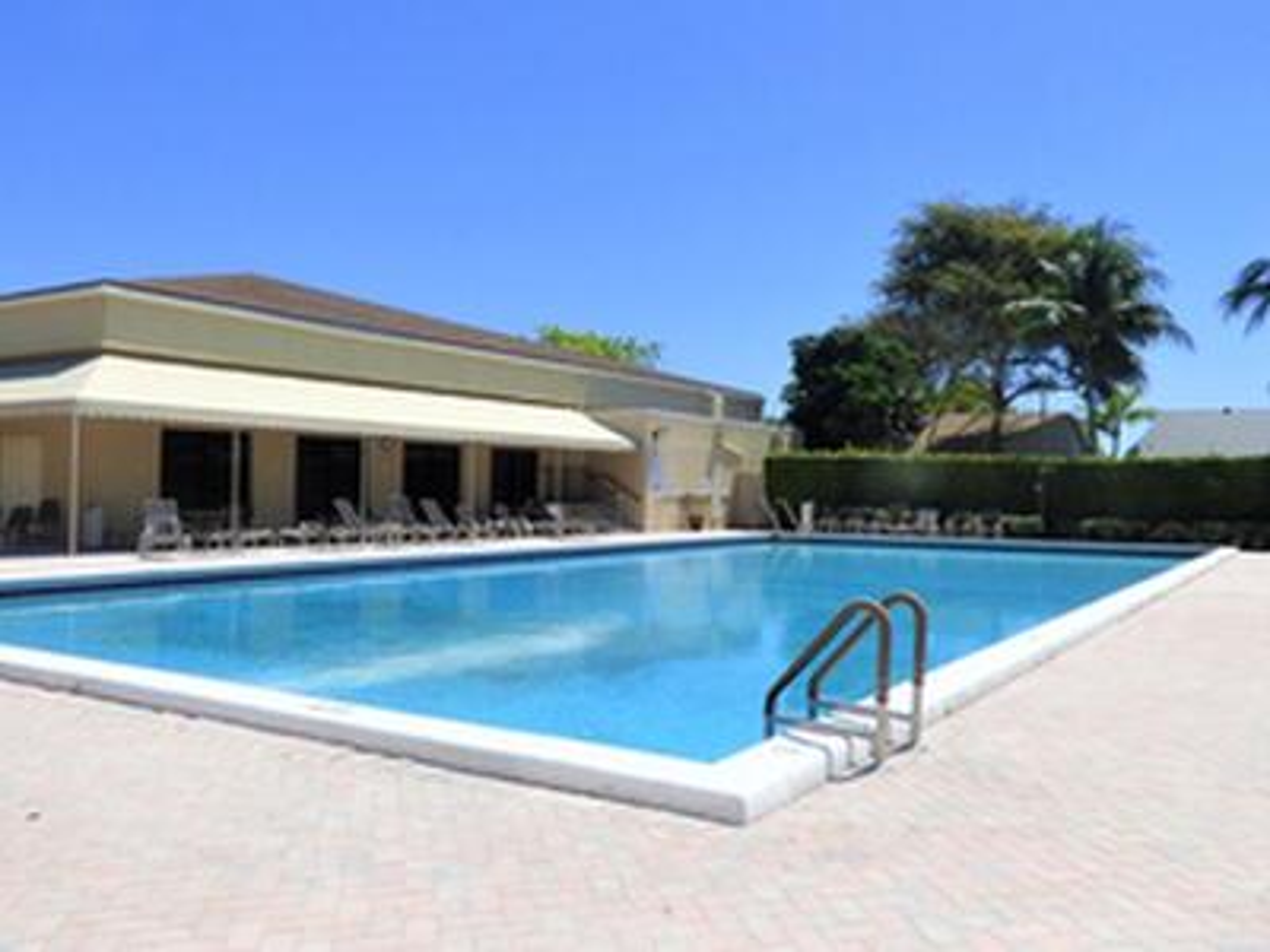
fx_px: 734
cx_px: 635
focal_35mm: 20
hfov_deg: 81.7
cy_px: 476
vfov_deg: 66.0
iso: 100
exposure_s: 1/2000
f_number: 3.5
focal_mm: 3.58
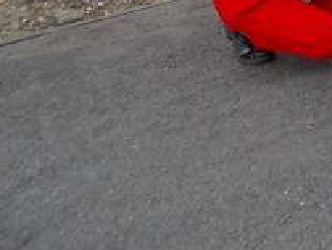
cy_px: -123
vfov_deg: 15.2
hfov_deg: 19.1
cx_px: 498
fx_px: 864
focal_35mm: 90
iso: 80
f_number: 3.3
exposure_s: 1/160
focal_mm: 4.1
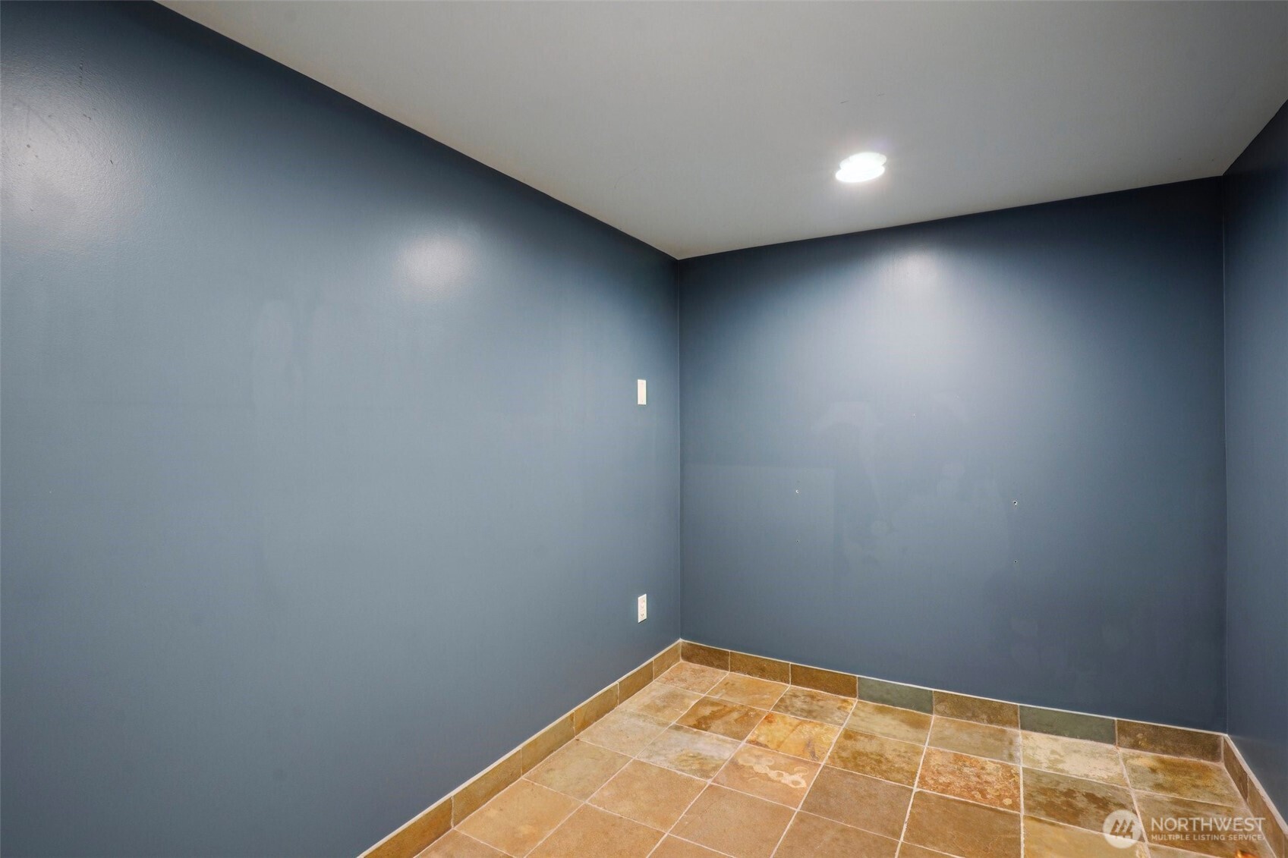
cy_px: 429
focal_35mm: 17
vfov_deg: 70.4
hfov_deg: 93.3
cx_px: 644
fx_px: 608
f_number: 8
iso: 400
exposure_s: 1/2
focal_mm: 17
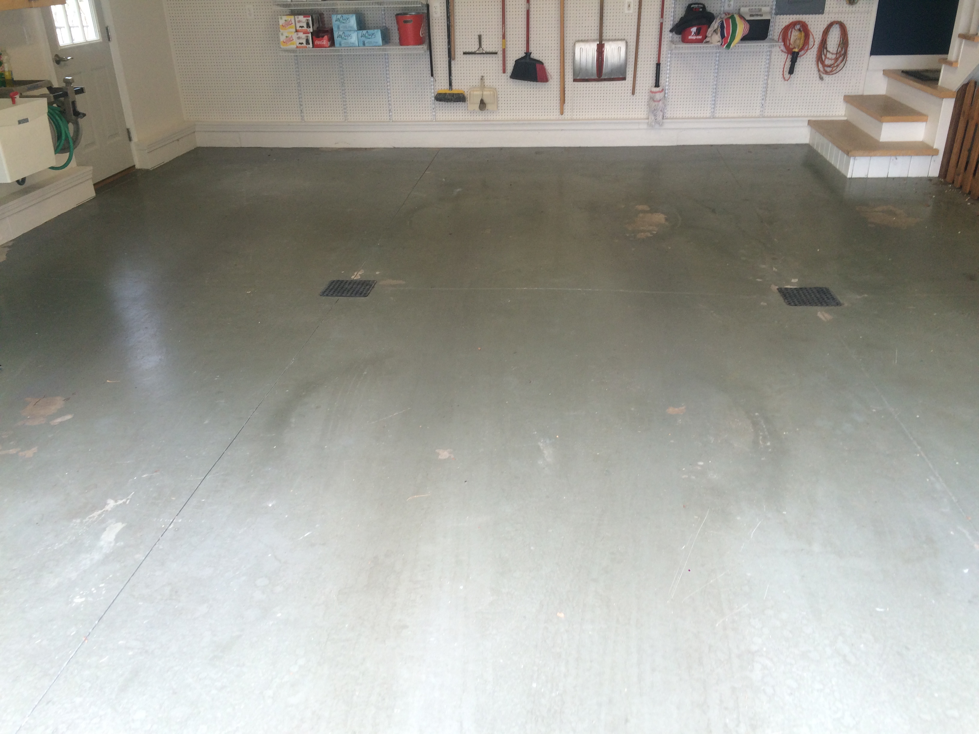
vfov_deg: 48.2
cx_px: 490
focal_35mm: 29
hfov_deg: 61.7
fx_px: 820
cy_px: 367
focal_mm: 4.15
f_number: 2.2
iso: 40
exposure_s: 1/60
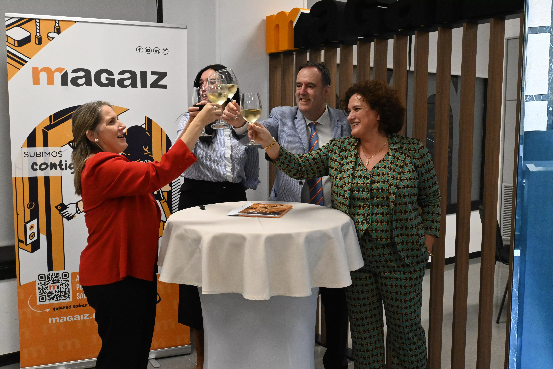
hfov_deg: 53.1
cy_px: 184
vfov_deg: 36.9
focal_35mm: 36
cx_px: 276
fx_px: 553
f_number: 8
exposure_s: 1/250
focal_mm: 24
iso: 6400
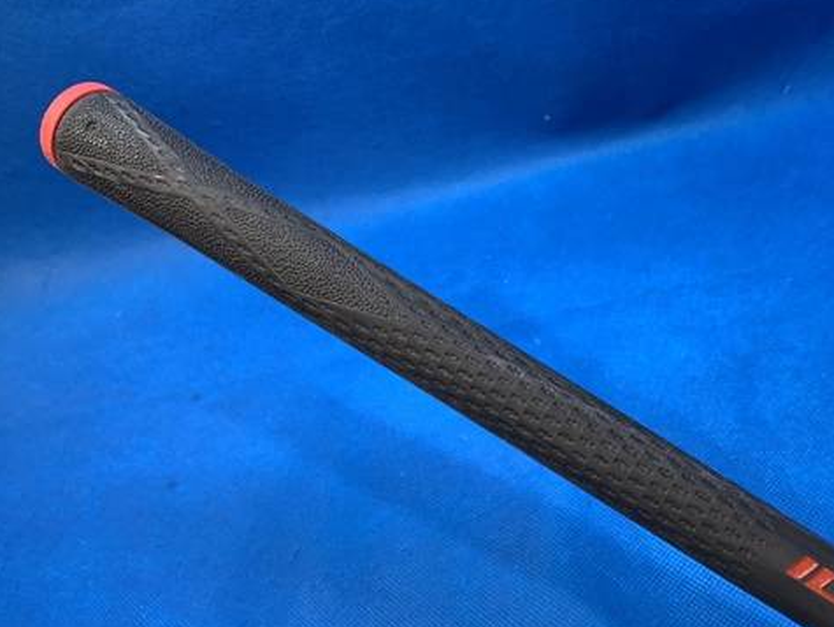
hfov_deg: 51.6
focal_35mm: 35
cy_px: 381
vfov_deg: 40.5
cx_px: 555
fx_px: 844
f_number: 1.8
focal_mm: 4.25
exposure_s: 1/60
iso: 100
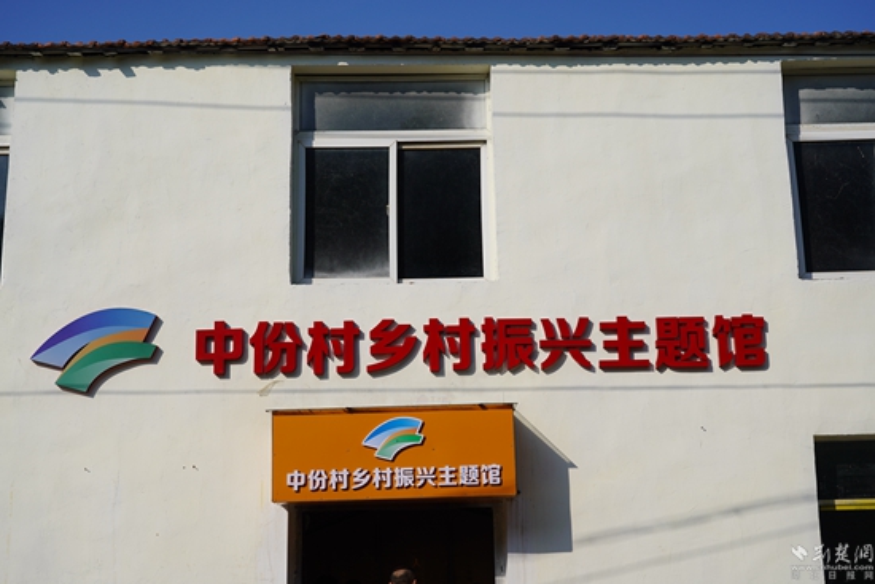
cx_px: 438
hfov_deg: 41.1
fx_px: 1167
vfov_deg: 28.1
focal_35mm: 48
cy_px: 292
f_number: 5
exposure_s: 1/1600
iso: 100
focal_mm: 48
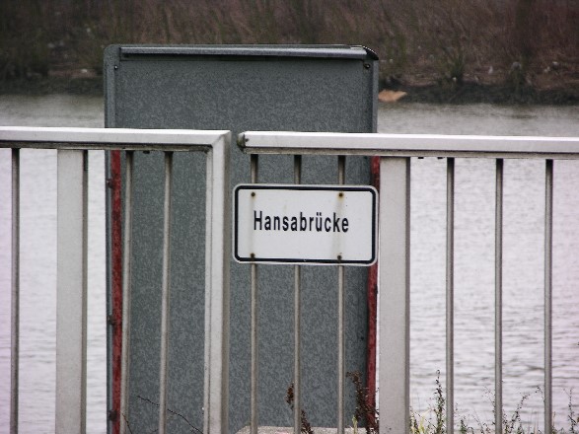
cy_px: 217
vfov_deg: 5.3
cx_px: 290
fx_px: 4682
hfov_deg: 7.1
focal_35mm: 280
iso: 50
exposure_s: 1/50.8
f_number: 4.2
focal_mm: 71.2
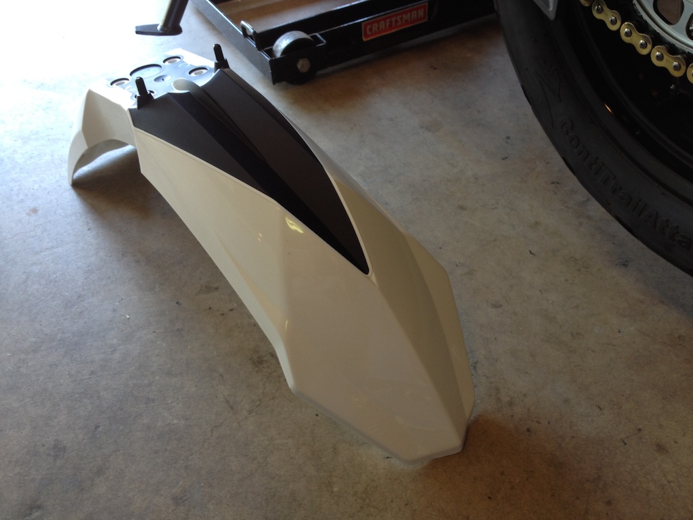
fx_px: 701
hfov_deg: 52.6
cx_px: 346
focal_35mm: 35
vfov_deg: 40.7
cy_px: 260
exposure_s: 1/20
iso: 50
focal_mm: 4.28
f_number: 2.4
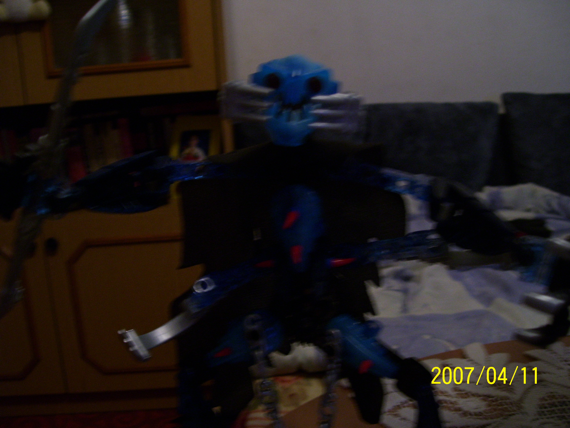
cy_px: 214
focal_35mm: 37
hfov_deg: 50.1
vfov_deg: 38.7
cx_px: 285
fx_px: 609
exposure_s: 1/8
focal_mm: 6
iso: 160
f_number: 2.7
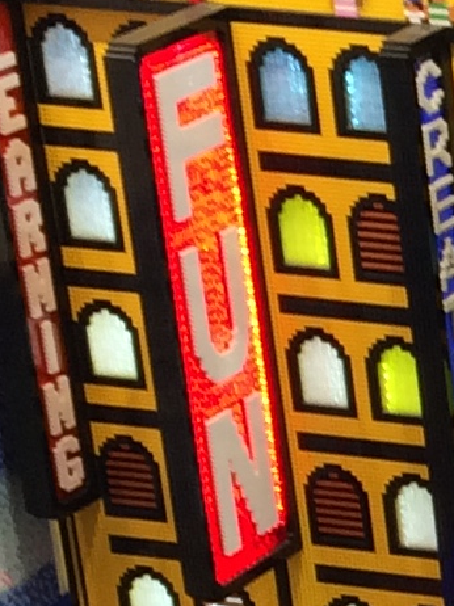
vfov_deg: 9.3
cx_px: 1454
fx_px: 3588
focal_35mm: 205
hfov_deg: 6.5
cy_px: 996
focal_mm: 4.15
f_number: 2.2
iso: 40
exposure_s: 1/33
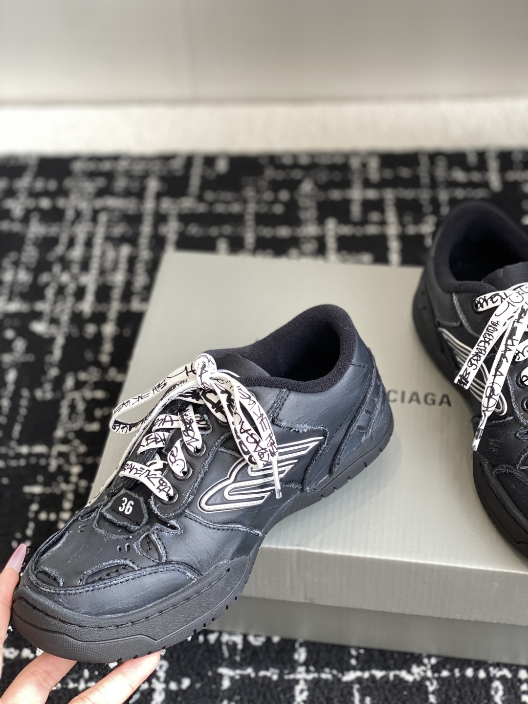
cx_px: 264
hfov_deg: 28.0
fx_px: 1058
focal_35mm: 52
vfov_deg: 36.8
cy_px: 352
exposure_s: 1/122
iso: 50
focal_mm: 6
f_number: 2
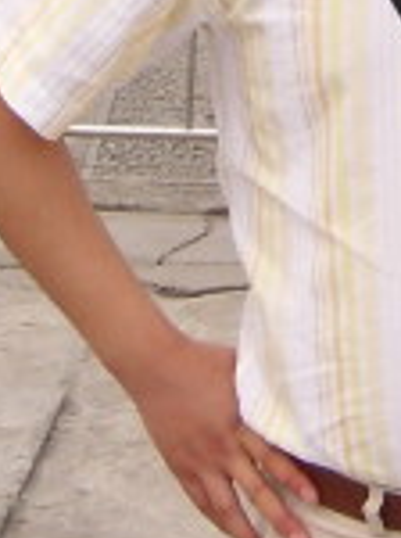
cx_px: 480
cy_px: -187
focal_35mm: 187
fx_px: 2897
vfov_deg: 10.3
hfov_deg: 7.8
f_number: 7.1
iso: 50
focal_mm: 5.8
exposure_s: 1/184
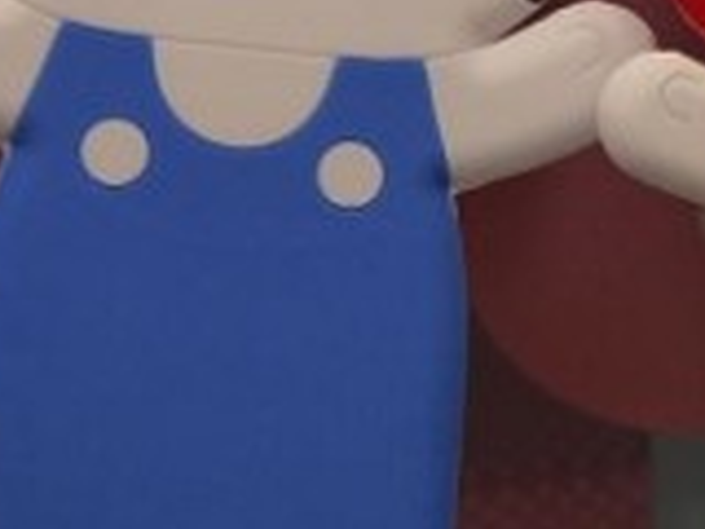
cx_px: 665
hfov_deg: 14.6
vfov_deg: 11.1
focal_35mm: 133
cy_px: 216
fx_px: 2709
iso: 100
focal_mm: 18
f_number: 4.1
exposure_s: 1/125
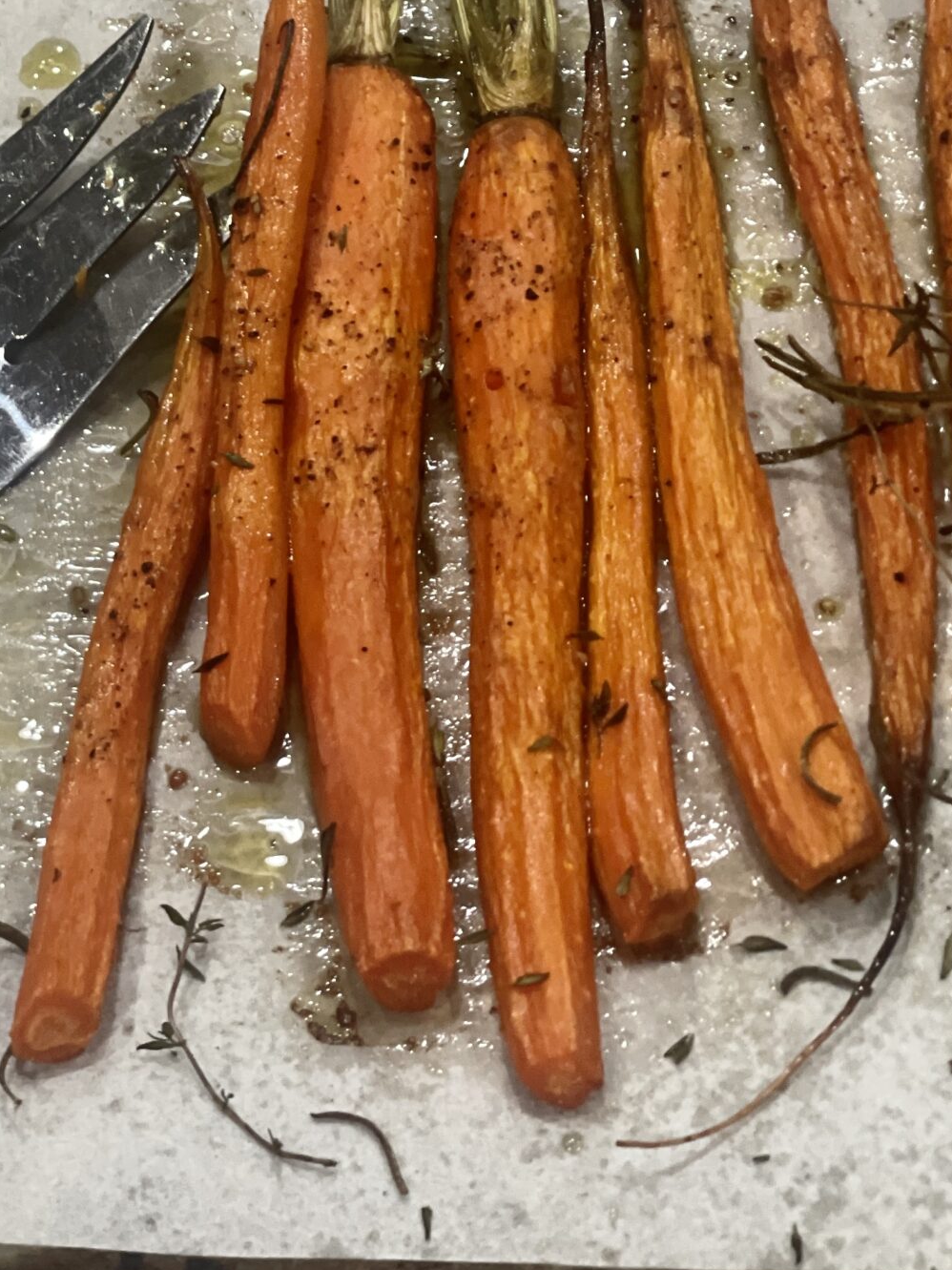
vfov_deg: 19.4
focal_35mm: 100
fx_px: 3667
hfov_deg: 14.8
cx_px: 486
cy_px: 197
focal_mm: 6
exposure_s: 1/40
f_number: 2
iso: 250
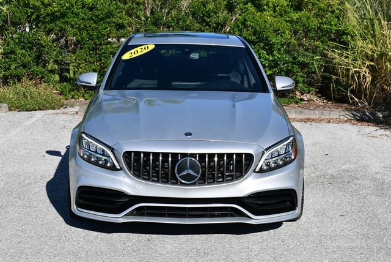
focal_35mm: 76
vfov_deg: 18.0
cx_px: 196
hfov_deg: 26.6
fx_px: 826
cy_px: 131
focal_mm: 38
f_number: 9
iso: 100
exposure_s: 1/320
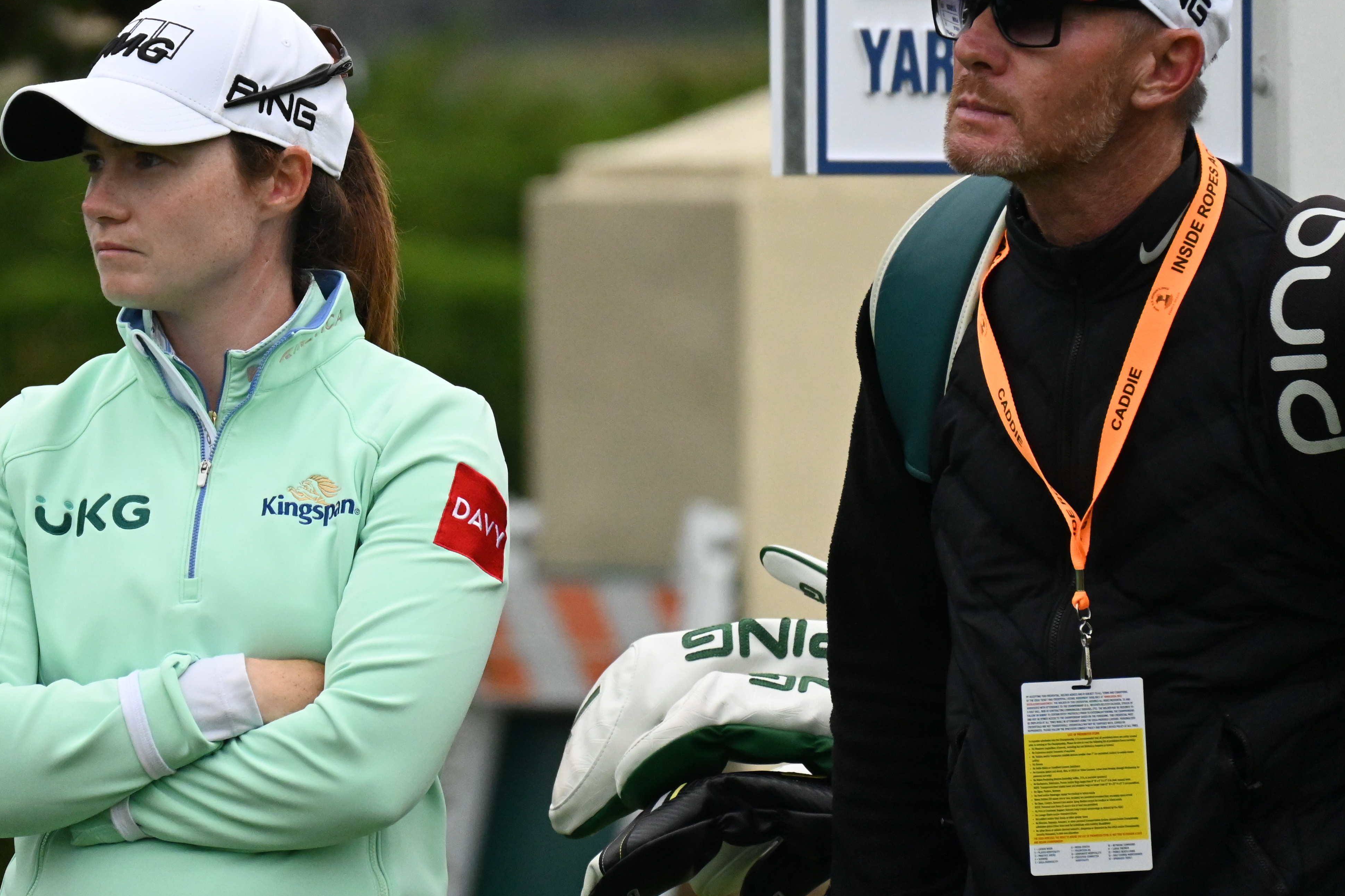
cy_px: 296
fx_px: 20210
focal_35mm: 541
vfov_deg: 2.5
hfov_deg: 3.8
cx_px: 417
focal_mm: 250
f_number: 6.3
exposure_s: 1/4000
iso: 3600
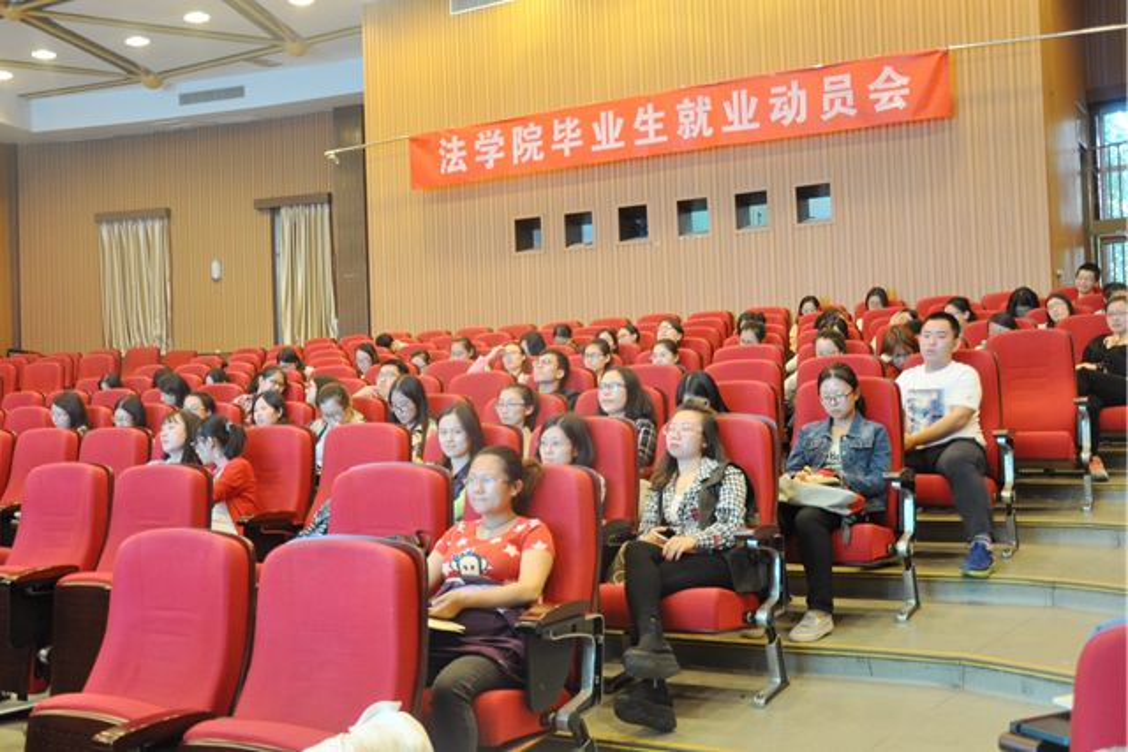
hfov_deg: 57.2
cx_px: 564
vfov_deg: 40.0
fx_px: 1034
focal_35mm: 33
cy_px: 376
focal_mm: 22
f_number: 3.8
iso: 640
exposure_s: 1/10
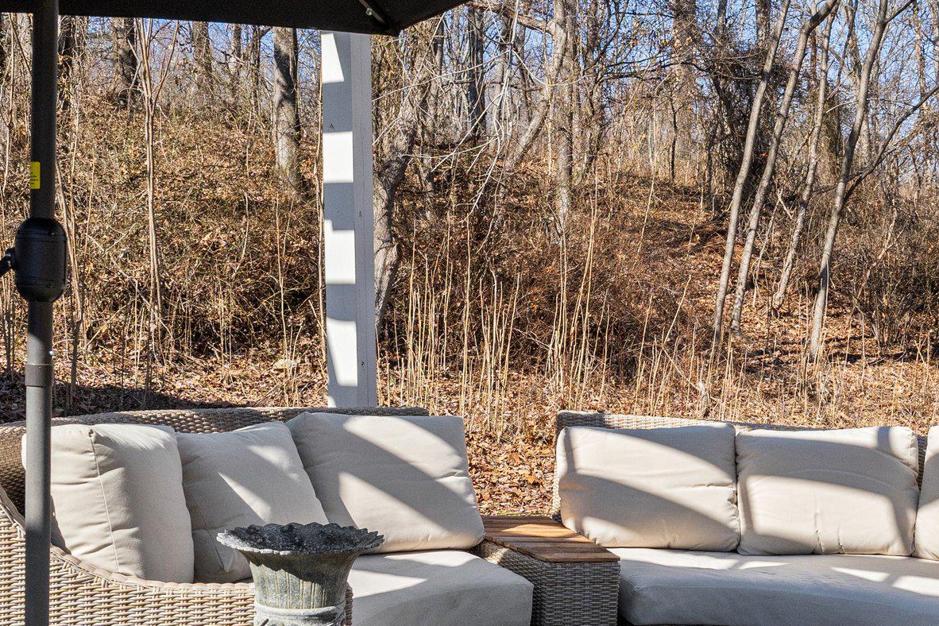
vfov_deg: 26.0
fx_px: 1356
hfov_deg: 37.8
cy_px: 367
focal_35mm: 52
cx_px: 614
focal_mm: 20
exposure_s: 1/1250
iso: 800
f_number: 8
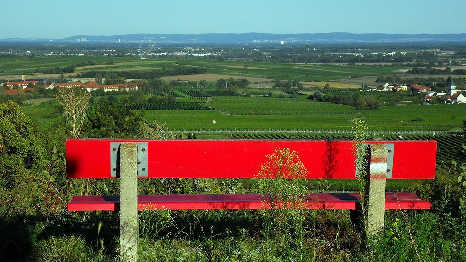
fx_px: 1285
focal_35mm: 104
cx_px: 233
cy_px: 146
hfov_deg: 20.6
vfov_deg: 11.6
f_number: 12.3
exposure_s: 1/180
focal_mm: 16.6
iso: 80
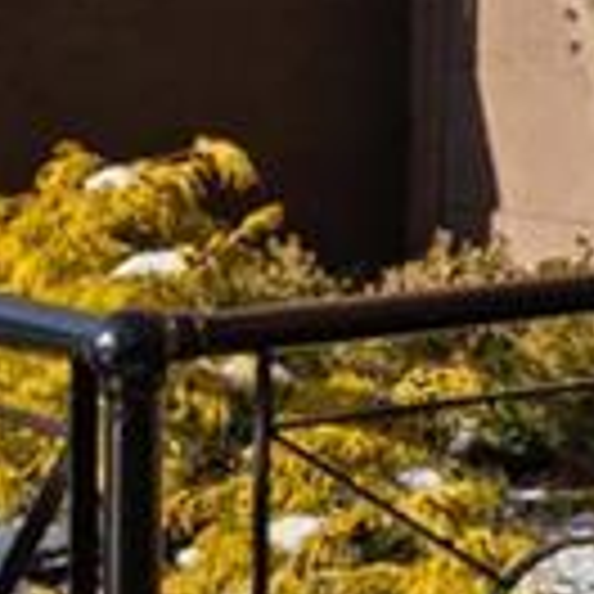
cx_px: 2156
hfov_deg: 8.7
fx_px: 2563
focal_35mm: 132
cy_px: -434
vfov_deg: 12.2
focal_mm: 20
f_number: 8
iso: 100
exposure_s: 1/80
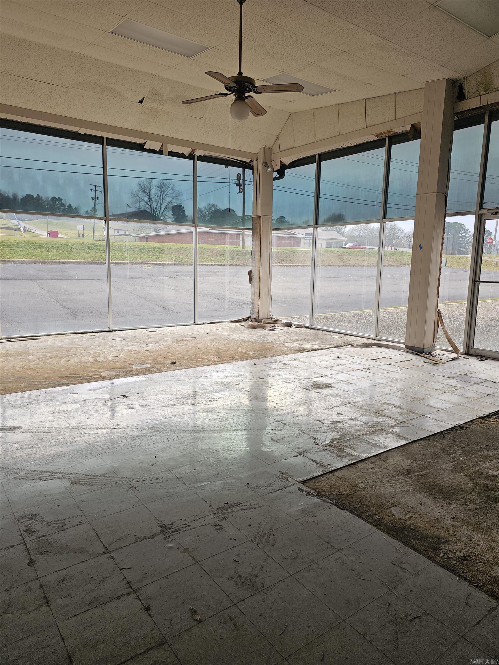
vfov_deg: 73.9
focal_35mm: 23
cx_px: 250
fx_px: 442
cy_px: 332
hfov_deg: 58.9
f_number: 1.7
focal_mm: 6.3
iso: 12
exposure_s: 1/120
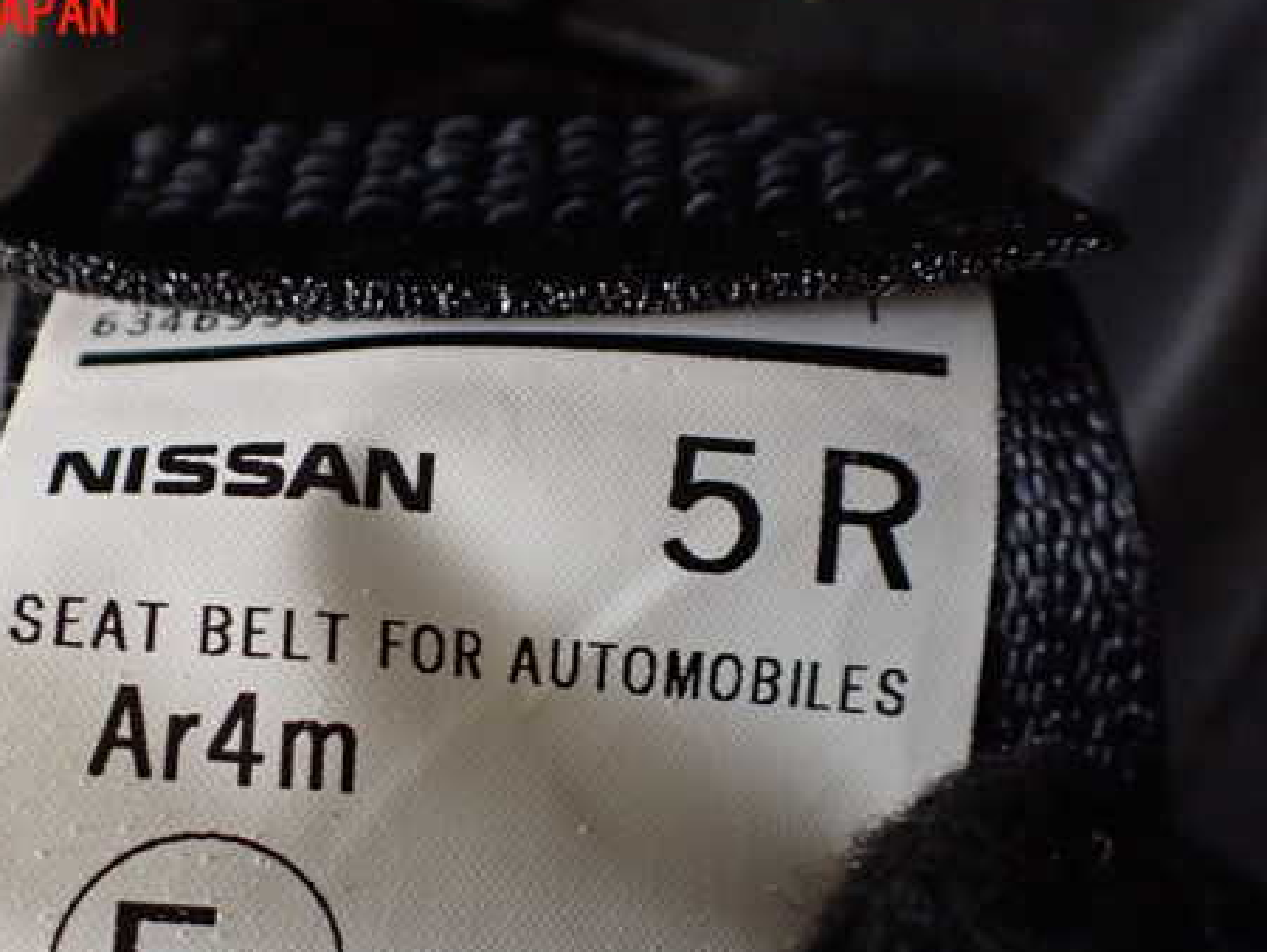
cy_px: 614
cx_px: 450
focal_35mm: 40
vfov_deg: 35.7
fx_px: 1465
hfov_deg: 46.2
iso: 800
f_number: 2.3
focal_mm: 5.4
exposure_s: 1/40
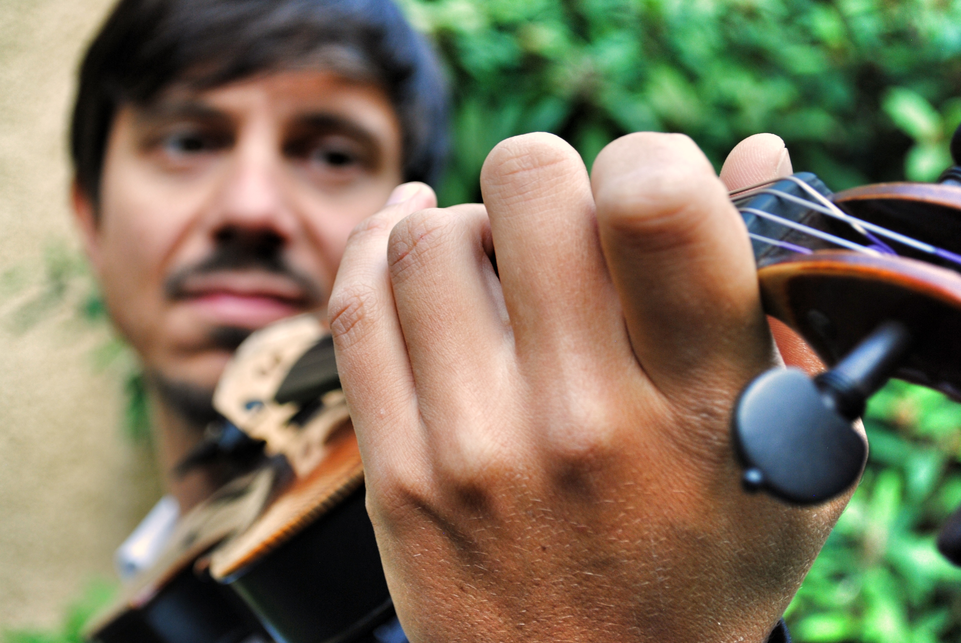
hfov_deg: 33.4
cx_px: 480
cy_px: 322
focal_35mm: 60
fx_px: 1604
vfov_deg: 22.7
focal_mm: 40
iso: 200
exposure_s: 1/60
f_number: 5.3
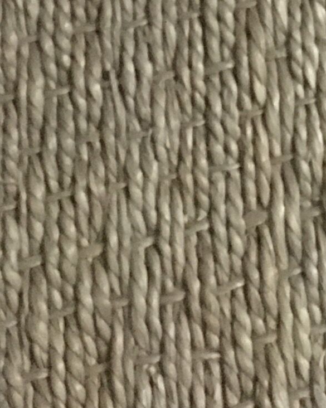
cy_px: -678
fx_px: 1883
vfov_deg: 10.2
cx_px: 753
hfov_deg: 9.0
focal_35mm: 156
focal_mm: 4.15
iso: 320
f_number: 2.2
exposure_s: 1/17
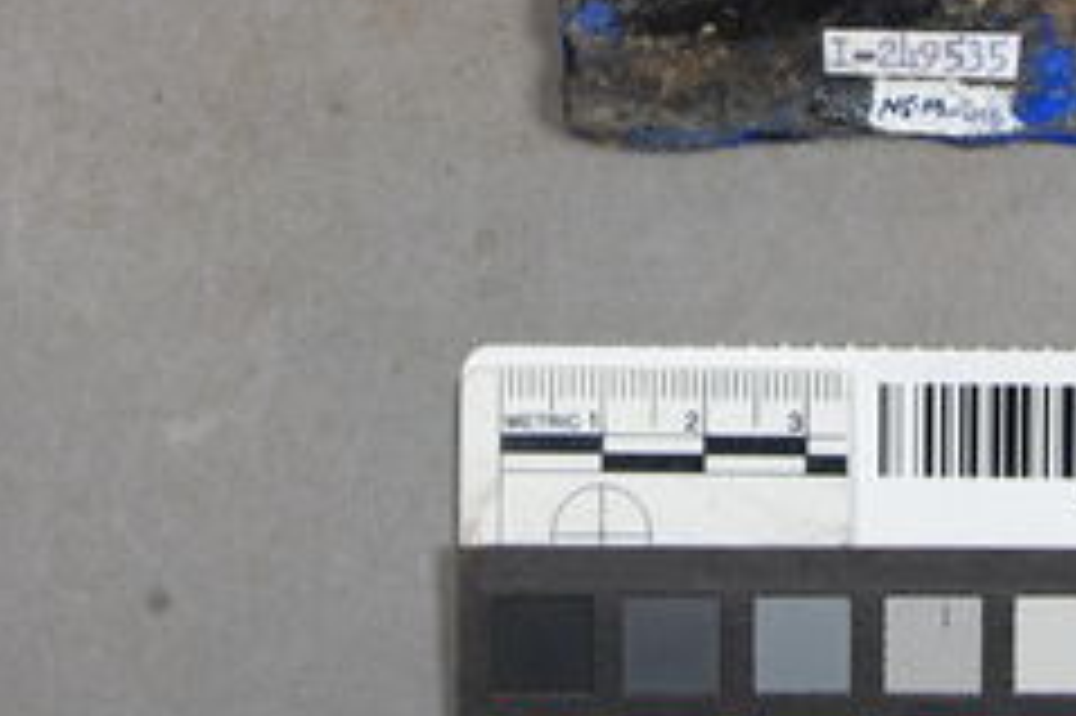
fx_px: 4331
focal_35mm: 145
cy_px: 7
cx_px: 714
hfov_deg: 14.1
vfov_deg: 9.4
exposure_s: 1/40
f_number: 10
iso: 400
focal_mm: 42
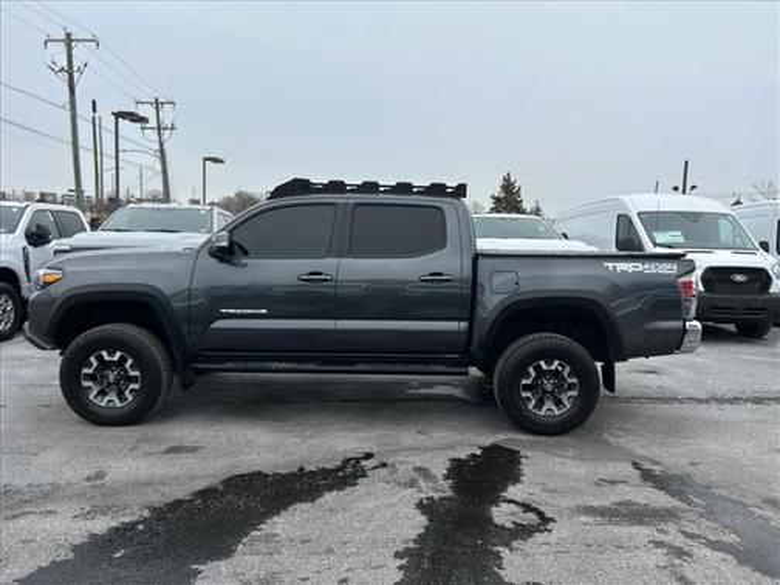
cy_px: 292
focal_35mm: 26
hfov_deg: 67.3
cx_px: 390
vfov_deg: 53.1
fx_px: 586
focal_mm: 5.7
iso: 50
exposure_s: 1/5319
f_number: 1.5
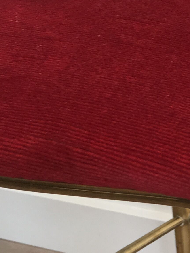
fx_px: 746
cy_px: 277
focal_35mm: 102
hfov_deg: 13.7
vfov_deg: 18.5
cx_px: 284
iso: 32
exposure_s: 1/50
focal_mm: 4.15
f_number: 2.2
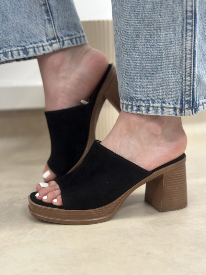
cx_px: 103
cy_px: 138
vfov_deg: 39.7
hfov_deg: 30.3
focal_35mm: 48
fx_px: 381
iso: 160
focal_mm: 6.86
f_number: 1.78
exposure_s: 1/50
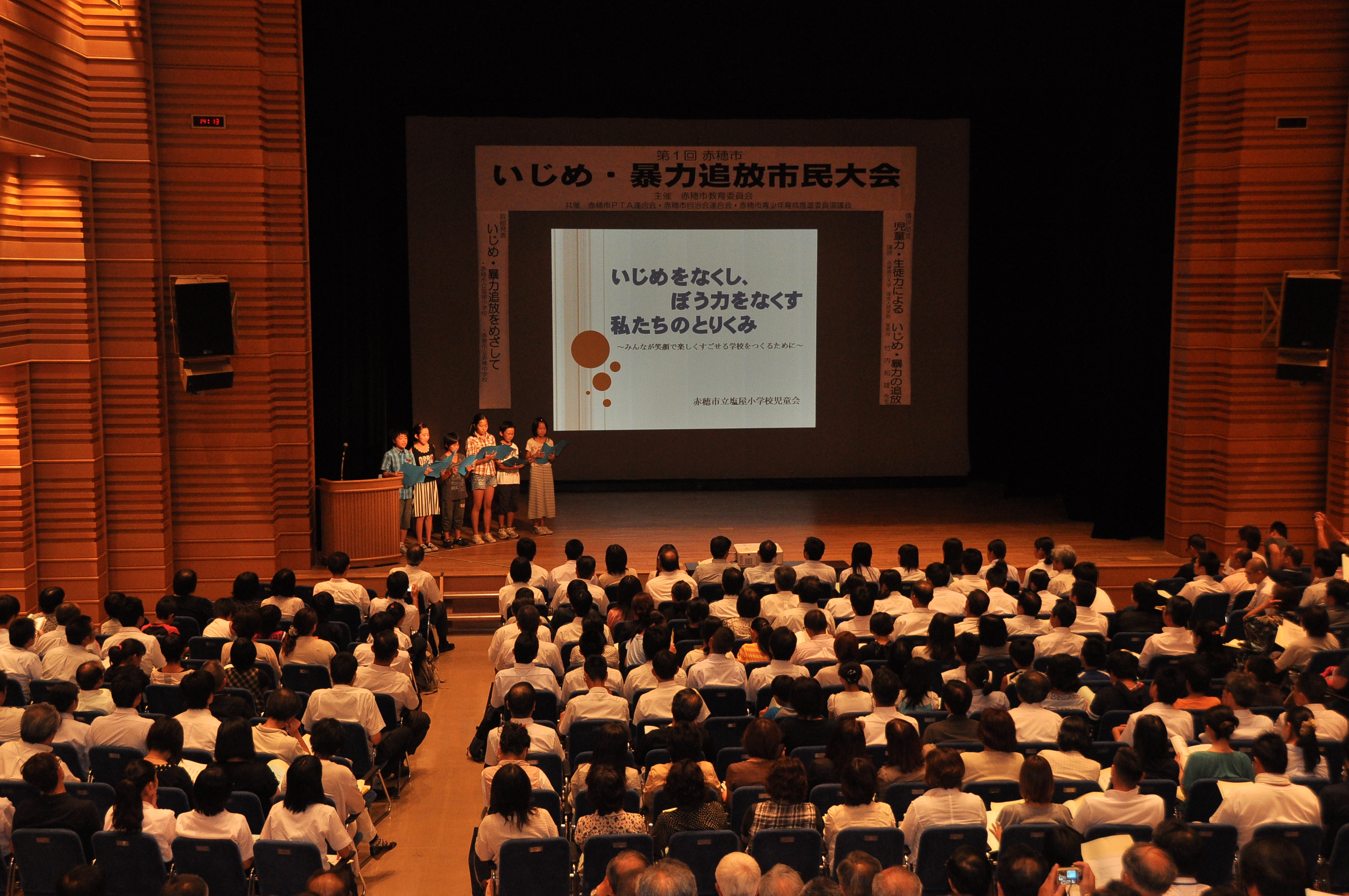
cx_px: 674
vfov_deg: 28.9
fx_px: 1740
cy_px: 448
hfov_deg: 42.4
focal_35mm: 46
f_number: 5
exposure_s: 1/60
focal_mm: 31
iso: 720
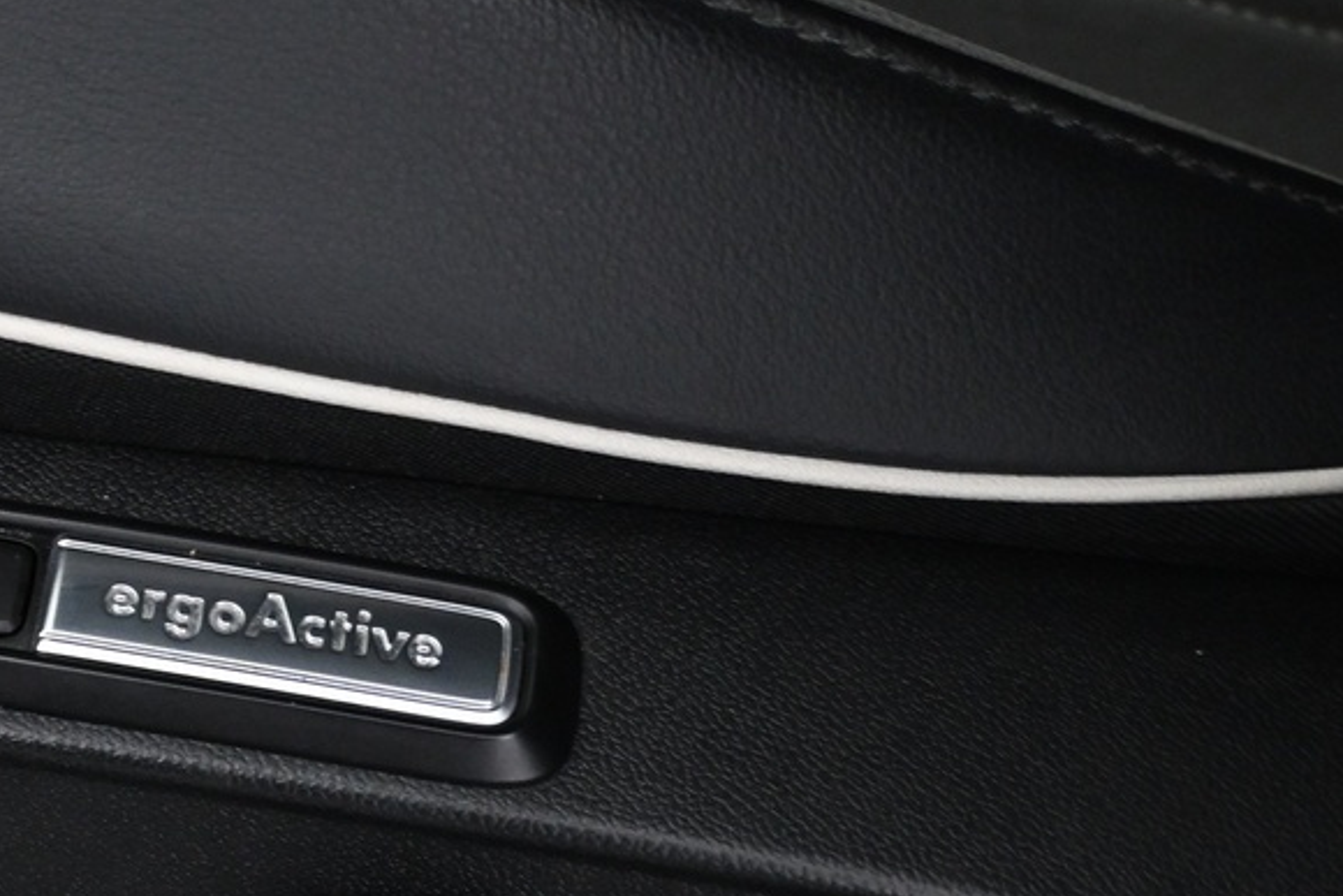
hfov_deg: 23.0
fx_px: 3048
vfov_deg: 16.6
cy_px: 715
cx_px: -222
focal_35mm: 82
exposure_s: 1/20
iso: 1600
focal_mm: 19.5
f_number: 3.8
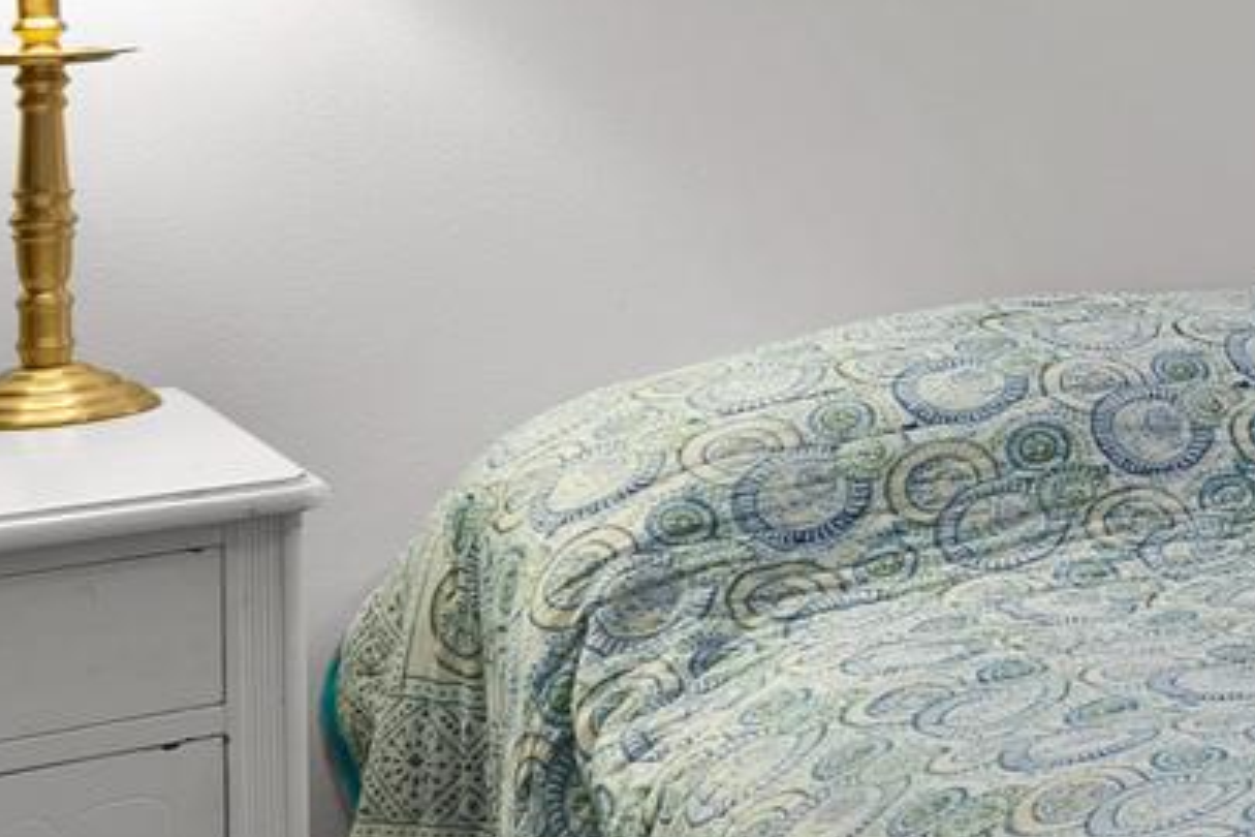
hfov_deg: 17.2
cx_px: 2591
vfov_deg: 16.3
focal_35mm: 81
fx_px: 2824
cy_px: -99
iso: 100
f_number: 8
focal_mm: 16
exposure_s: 1/1.25
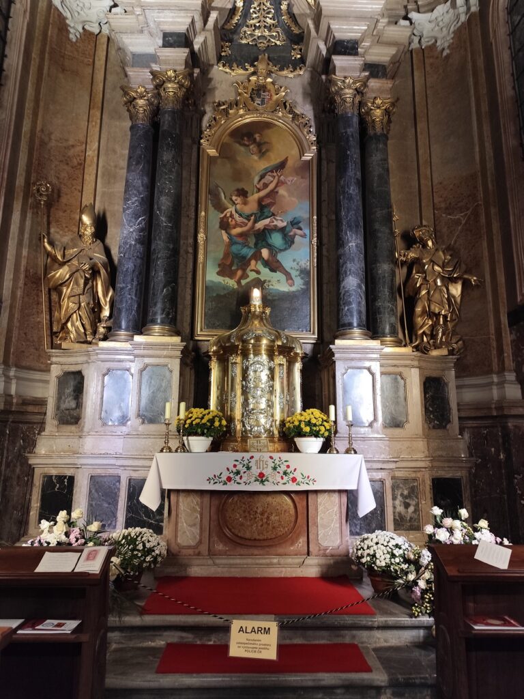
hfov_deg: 58.9
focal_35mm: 23
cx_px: 262
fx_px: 464
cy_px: 350
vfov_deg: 73.9
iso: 1000
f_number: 1.65
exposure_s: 1/20
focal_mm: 6.19
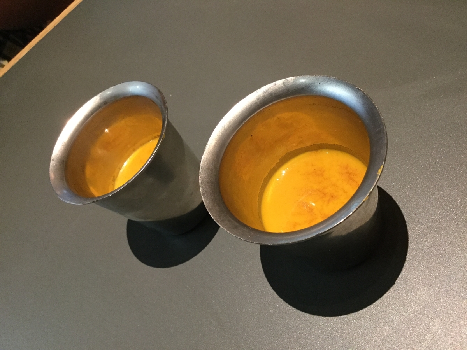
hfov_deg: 58.4
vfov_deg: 45.4
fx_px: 418
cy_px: 175
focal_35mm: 31
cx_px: 234
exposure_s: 1/30
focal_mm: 3.3
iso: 125
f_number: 2.4
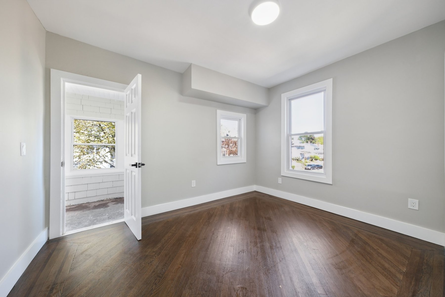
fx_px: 148
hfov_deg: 112.6
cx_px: 222
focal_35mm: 12
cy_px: 148
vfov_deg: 90.0
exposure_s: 1/30
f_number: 6.4
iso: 500
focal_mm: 8
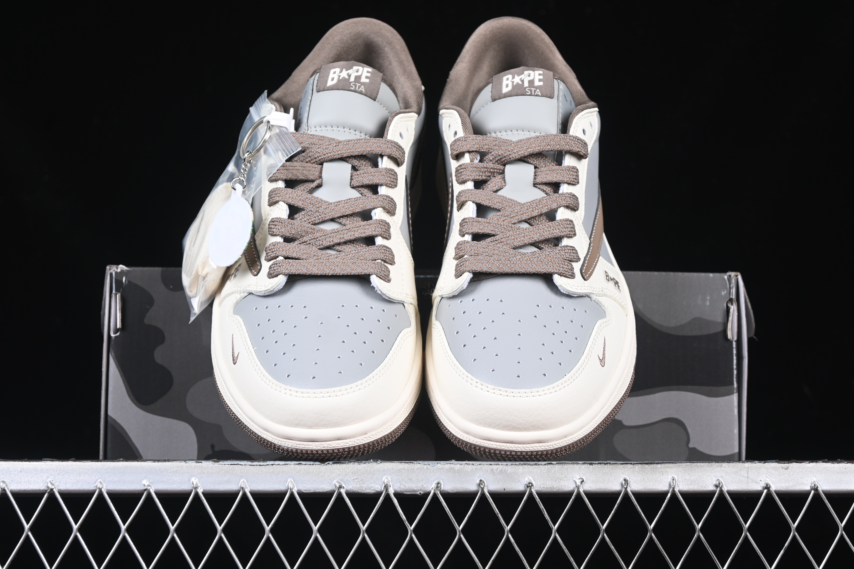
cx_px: 427
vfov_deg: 18.2
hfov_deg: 27.0
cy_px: 284
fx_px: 1779
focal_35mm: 75
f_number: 7.1
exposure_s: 1/60
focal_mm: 50
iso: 160
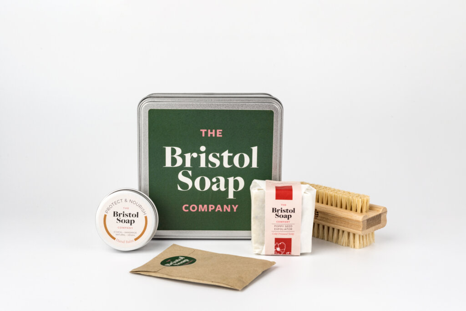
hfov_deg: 39.6
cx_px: 233
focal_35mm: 50
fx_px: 647
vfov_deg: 27.0
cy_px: 156
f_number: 10
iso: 500
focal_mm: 50
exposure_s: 1/80
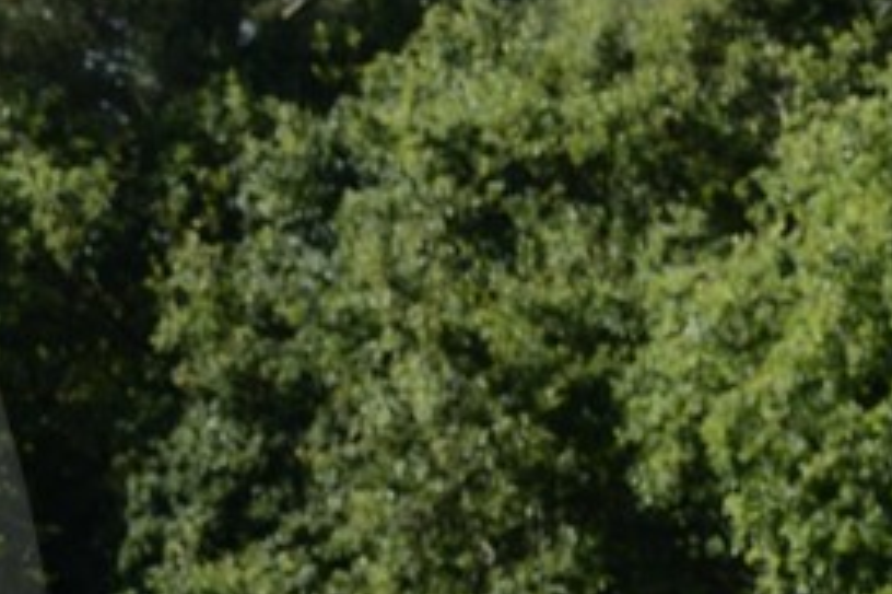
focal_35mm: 618
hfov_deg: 3.3
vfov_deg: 2.2
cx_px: -1292
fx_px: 15303
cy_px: 824
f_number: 10
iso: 200
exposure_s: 1/200
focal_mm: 105
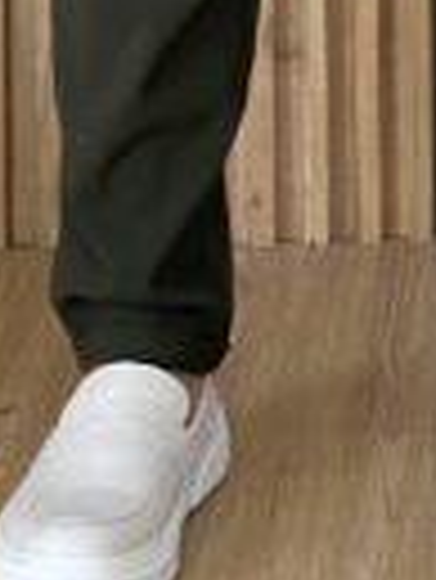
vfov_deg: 7.8
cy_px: -652
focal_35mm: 241
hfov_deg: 6.2
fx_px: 4041
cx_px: 476
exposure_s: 1/100
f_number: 2
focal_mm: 6
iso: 50
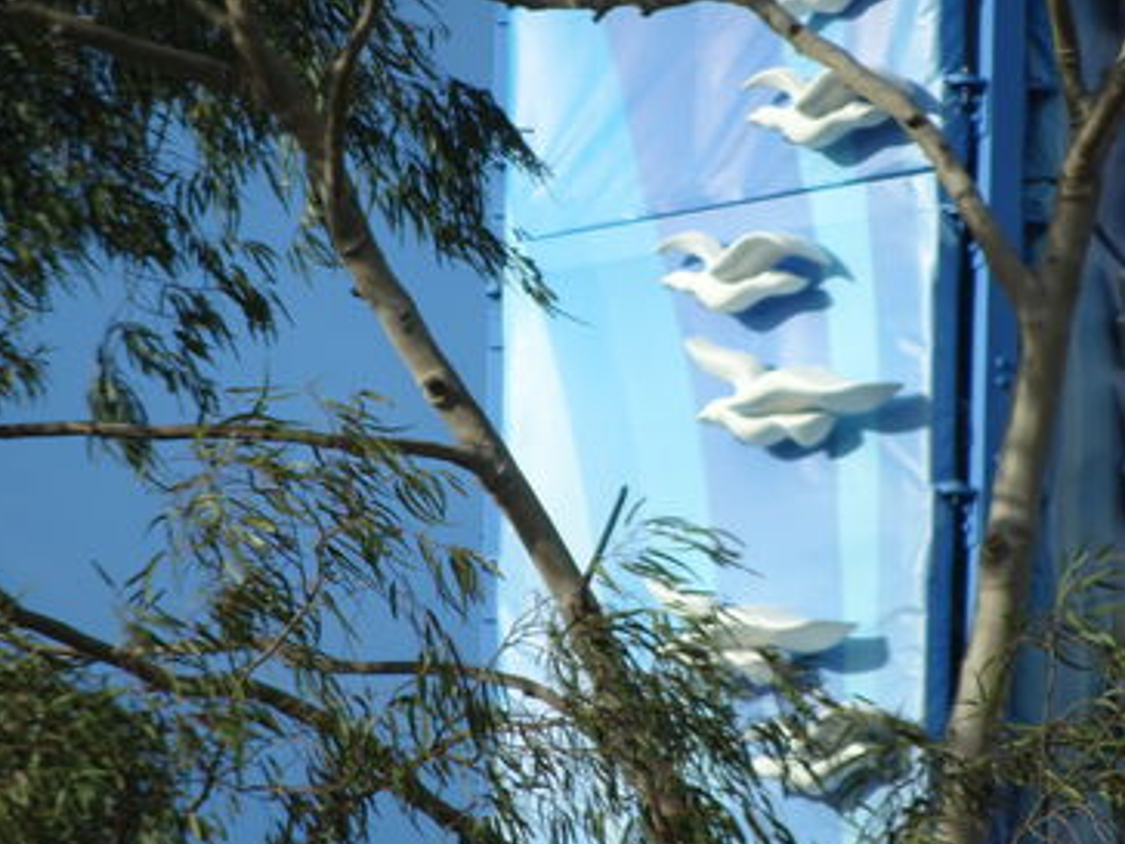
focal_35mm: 791
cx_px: 547
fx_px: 25707
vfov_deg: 1.9
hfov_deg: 2.5
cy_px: 390
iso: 80
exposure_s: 1/400
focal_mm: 123
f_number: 6.4
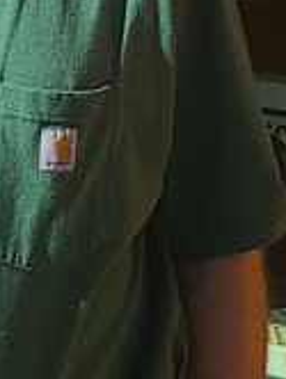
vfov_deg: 13.2
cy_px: -422
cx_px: -160
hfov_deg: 11.3
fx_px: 1373
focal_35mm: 125
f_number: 1.8
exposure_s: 1/3168
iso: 40
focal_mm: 5.4
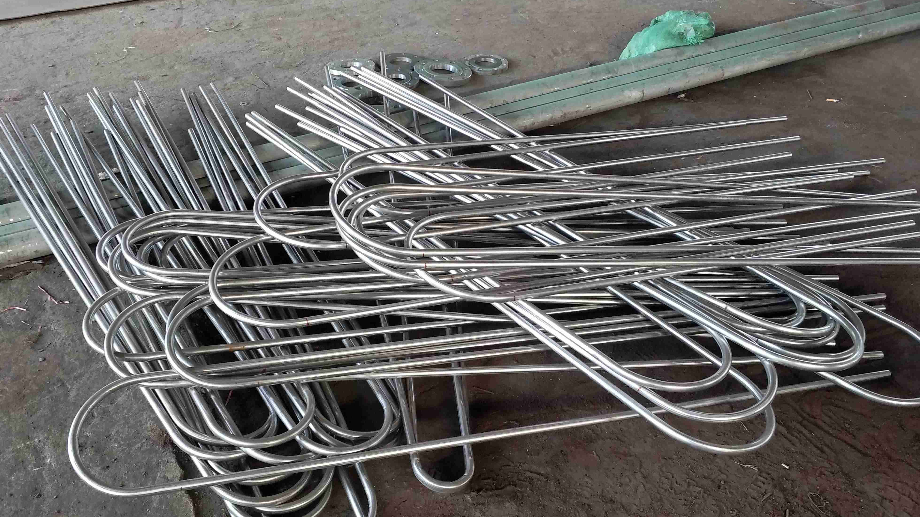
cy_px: 311
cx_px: 458
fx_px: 683
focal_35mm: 28
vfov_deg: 41.3
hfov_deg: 67.9
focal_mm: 4.32
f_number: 1.7
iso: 200
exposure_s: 1/50
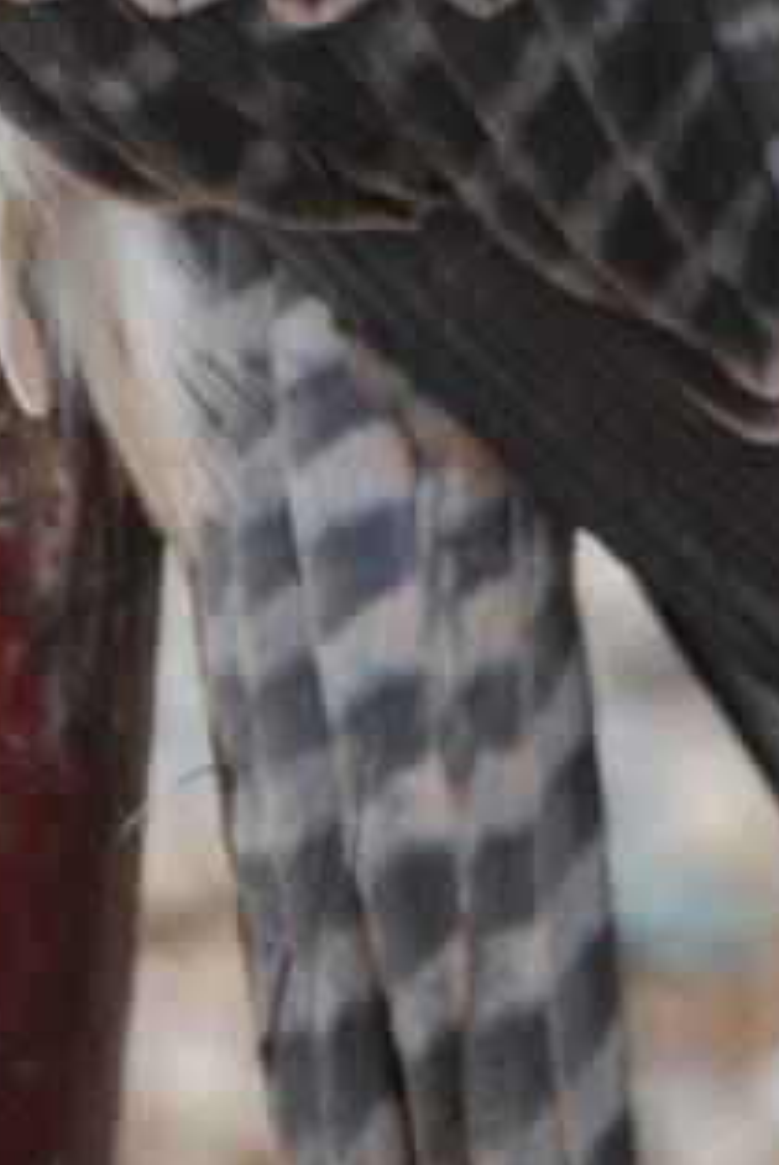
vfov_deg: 1.6
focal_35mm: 1300
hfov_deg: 1.1
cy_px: -571
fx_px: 42100
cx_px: -91
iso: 400
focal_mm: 170
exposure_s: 1/400
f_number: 4.8
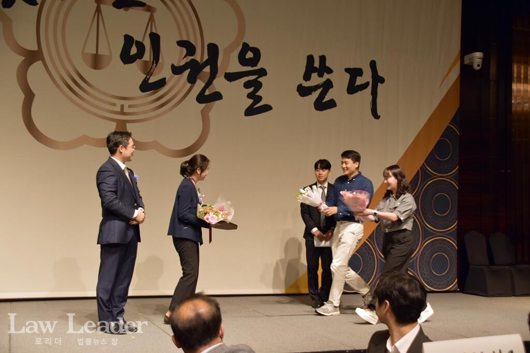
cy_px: 176
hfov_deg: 45.0
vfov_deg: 30.9
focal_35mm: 44
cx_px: 265
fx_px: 640
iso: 500
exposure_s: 1/160
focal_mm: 29
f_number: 4
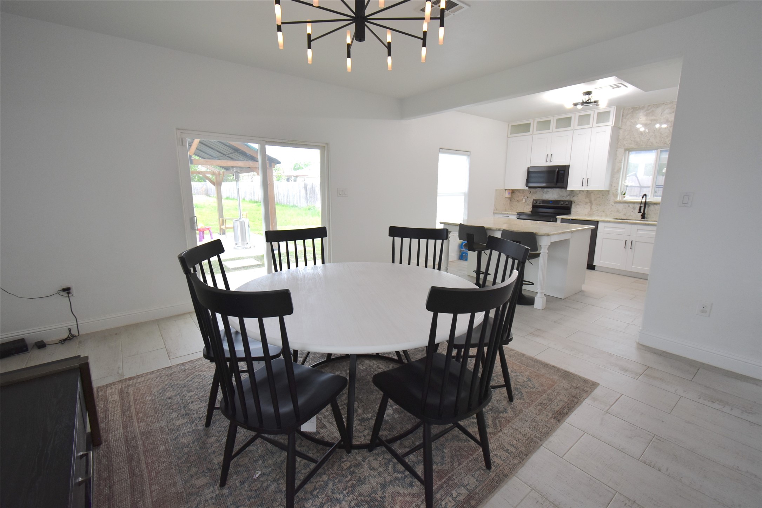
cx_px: 381
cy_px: 254
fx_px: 318
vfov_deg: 77.3
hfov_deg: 100.4
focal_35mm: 15
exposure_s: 1/100
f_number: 5
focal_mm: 10
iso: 400
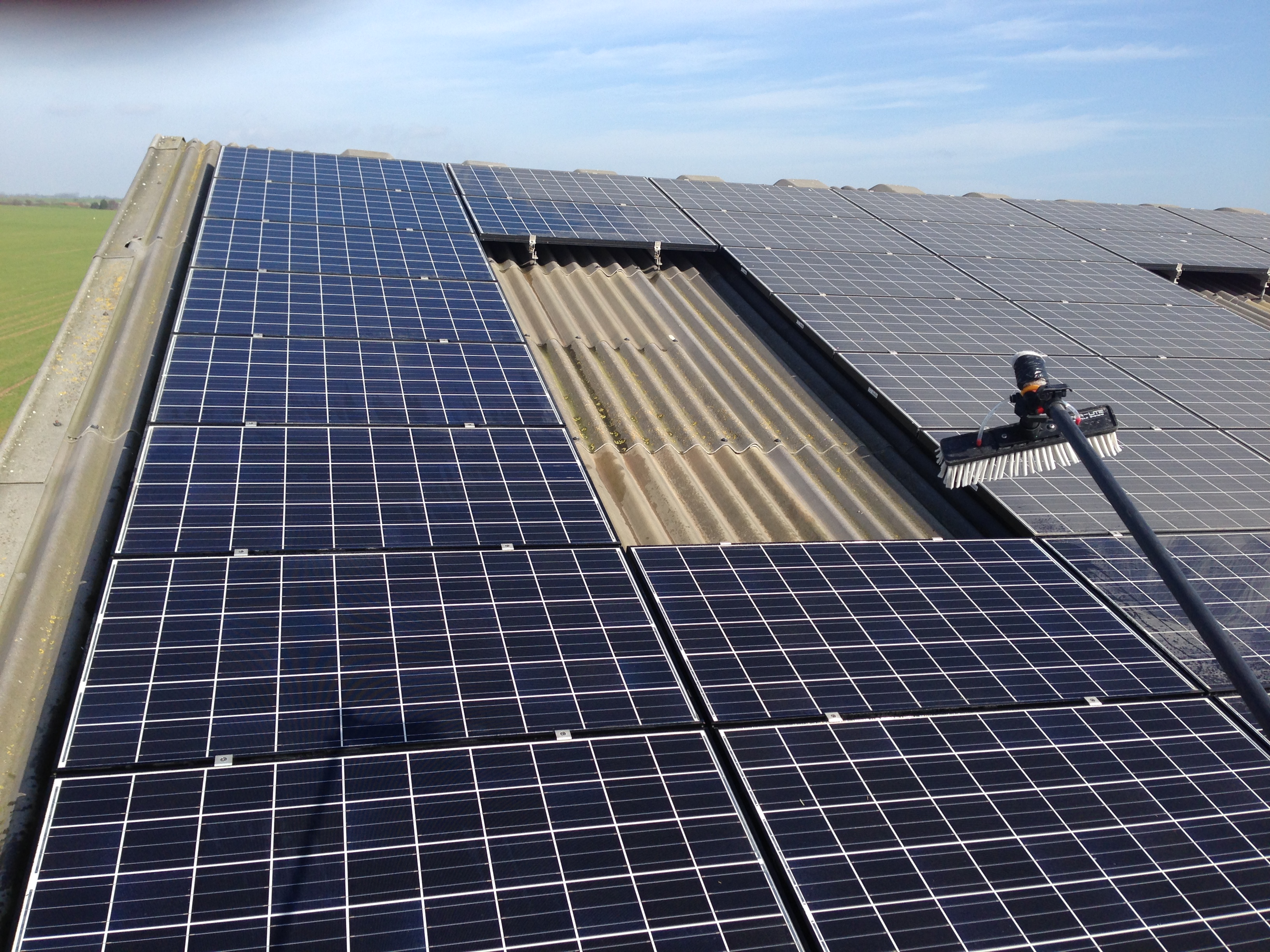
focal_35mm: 33
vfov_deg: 42.9
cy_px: 476
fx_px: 1211
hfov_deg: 55.4
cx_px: 635
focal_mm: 4.12
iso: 50
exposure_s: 1/1130
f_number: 2.4
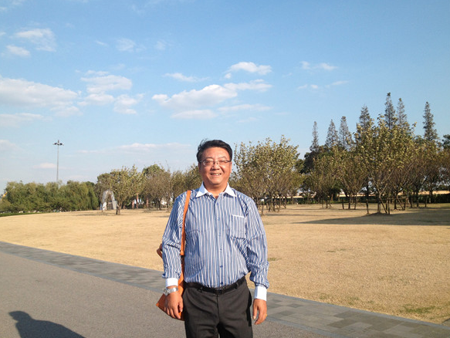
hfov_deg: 51.3
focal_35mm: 36
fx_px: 468
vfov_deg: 39.7
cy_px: 166
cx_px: 222
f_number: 2.4
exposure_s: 1/1416
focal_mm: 4.28
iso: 64
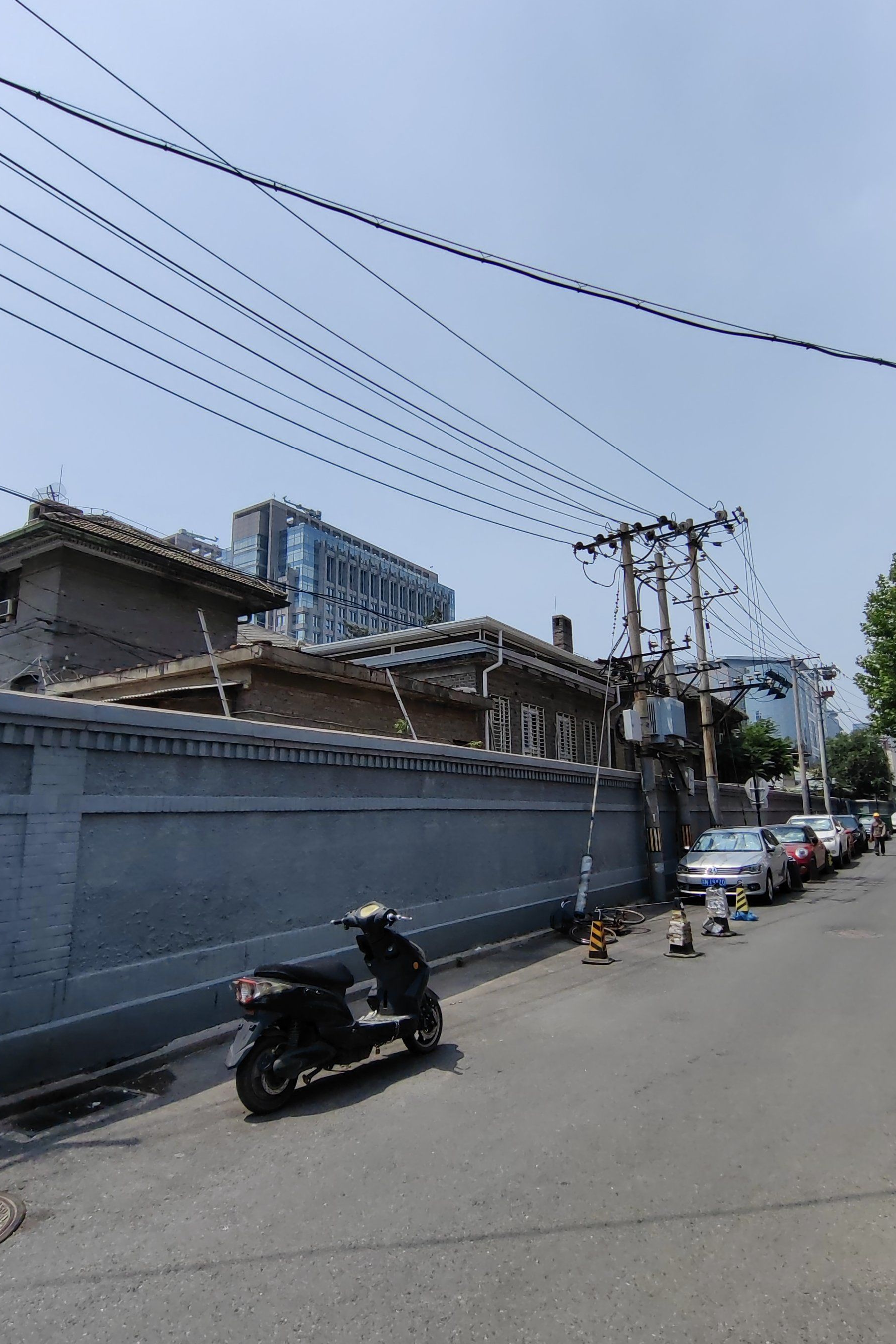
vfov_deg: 86.9
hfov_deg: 64.6
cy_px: 672
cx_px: 445
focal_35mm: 19
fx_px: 709
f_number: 2.2
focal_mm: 1.76
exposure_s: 1/3333
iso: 50
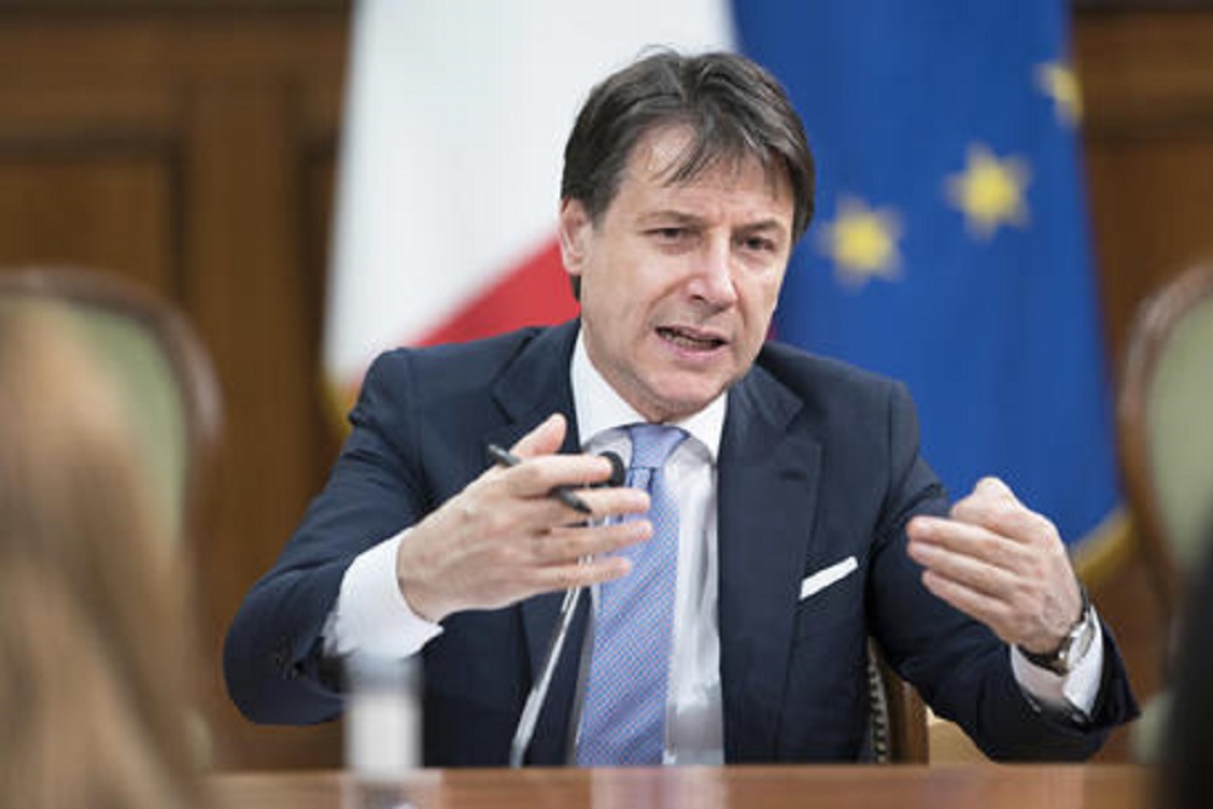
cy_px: 404
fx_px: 6133
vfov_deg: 7.5
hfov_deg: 11.3
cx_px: 606
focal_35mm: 182
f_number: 2.8
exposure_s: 1/250
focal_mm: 182
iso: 2000
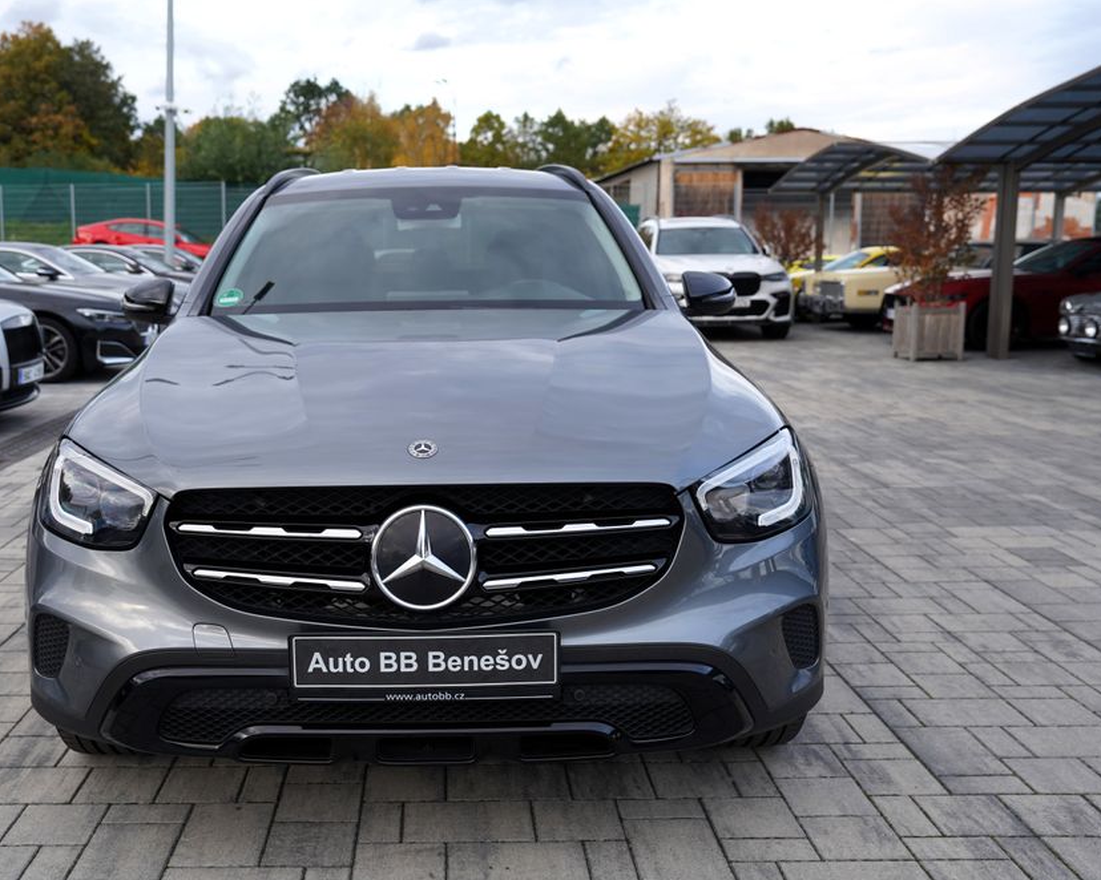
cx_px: 436
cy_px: 430
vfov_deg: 41.1
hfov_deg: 49.9
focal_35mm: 36
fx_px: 1173
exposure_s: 1/80
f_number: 4
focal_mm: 31
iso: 100
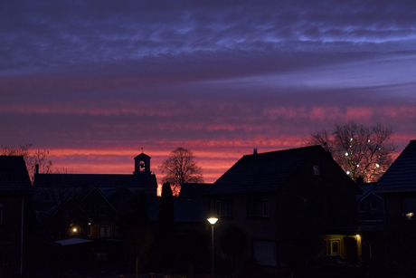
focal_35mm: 44
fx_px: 509
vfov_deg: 30.5
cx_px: 208
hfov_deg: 44.5
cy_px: 139
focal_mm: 29.3
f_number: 4.3
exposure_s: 1/40
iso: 1250
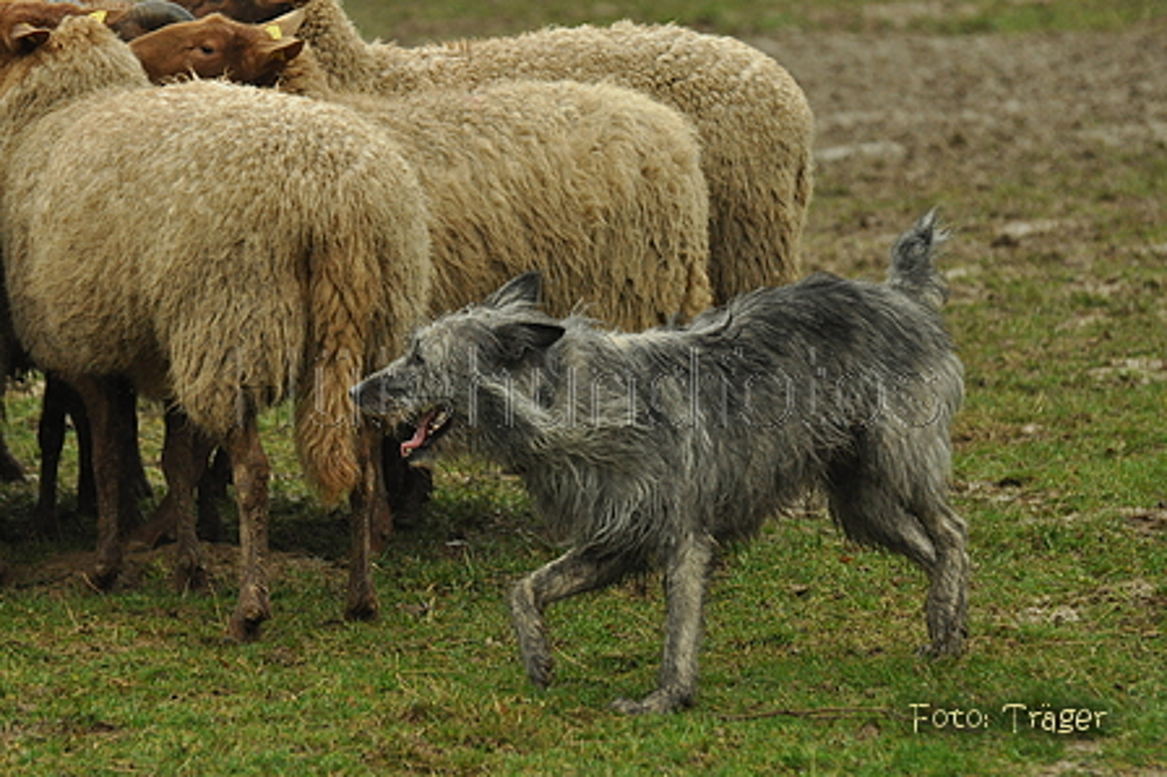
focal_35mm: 248
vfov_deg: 5.5
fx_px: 8017
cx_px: 584
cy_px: 388
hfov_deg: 8.3
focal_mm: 165
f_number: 5
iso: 1000
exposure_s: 1/1600
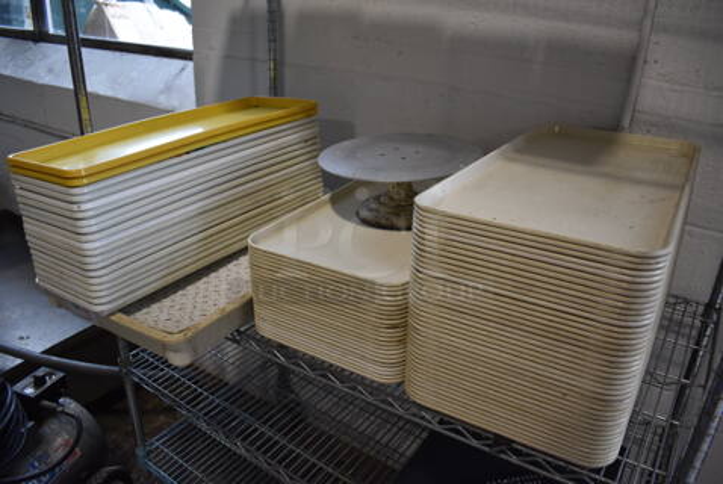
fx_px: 543
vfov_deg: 48.1
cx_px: 362
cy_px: 242
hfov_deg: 67.3
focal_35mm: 27
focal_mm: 18
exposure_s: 1/250
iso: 800
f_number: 3.5
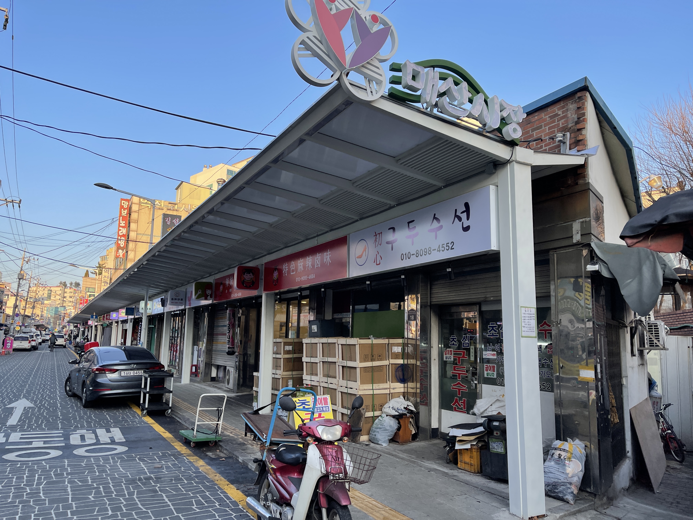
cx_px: 346
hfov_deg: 67.3
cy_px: 260
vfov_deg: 53.1
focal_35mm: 26
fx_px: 521
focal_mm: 5.1
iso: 32
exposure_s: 1/745
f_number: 1.6
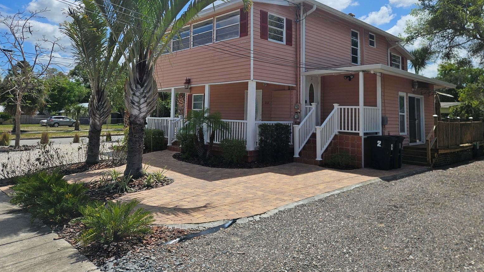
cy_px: 85
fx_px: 334
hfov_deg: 71.9
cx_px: 244
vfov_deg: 43.6
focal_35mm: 26
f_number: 1.8
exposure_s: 1/3399
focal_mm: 5.4
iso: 25
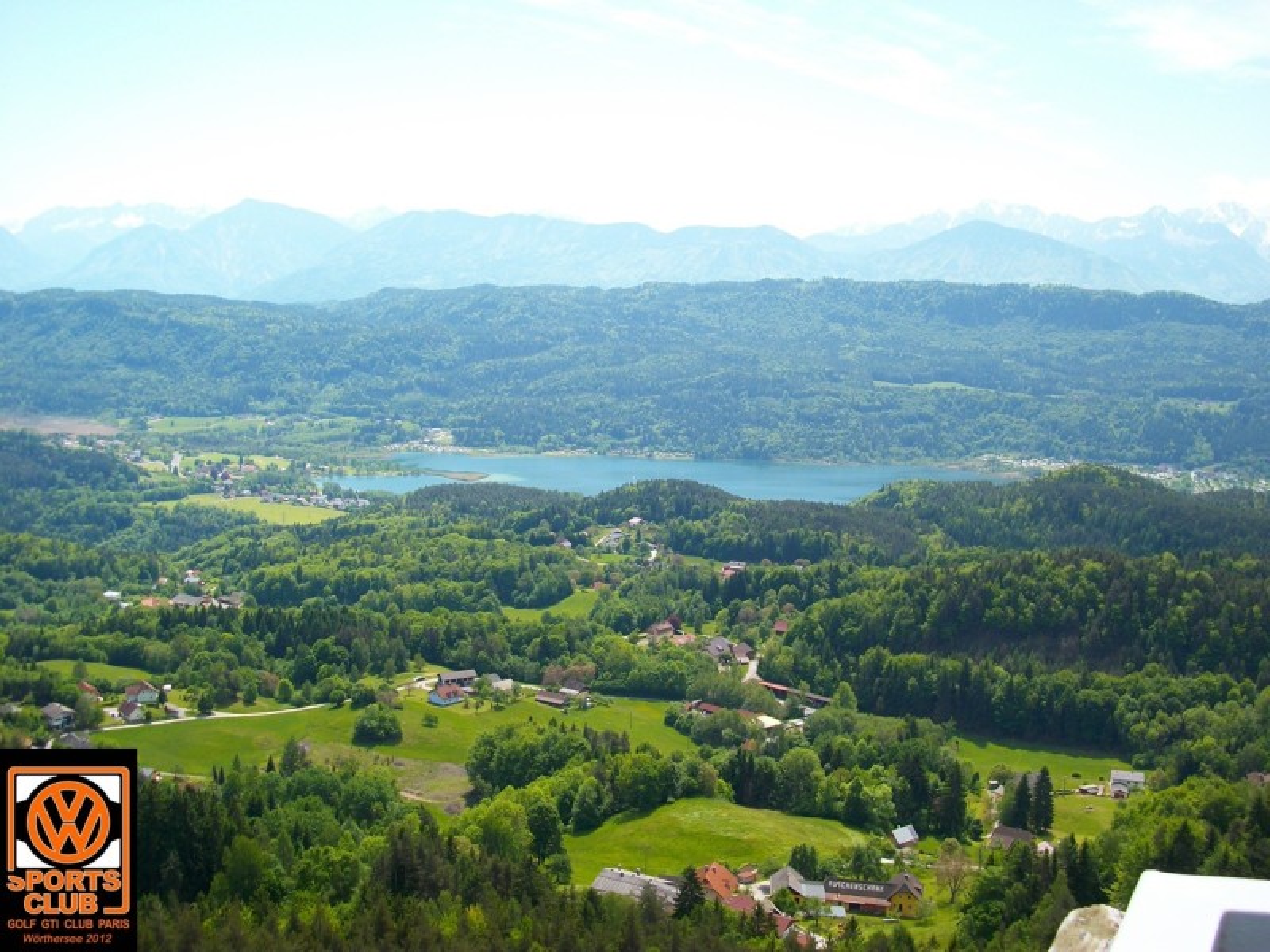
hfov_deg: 44.8
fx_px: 1541
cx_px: 635
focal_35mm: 42
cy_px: 476
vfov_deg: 34.3
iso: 80
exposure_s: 1/492
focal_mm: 7.1
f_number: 3.2
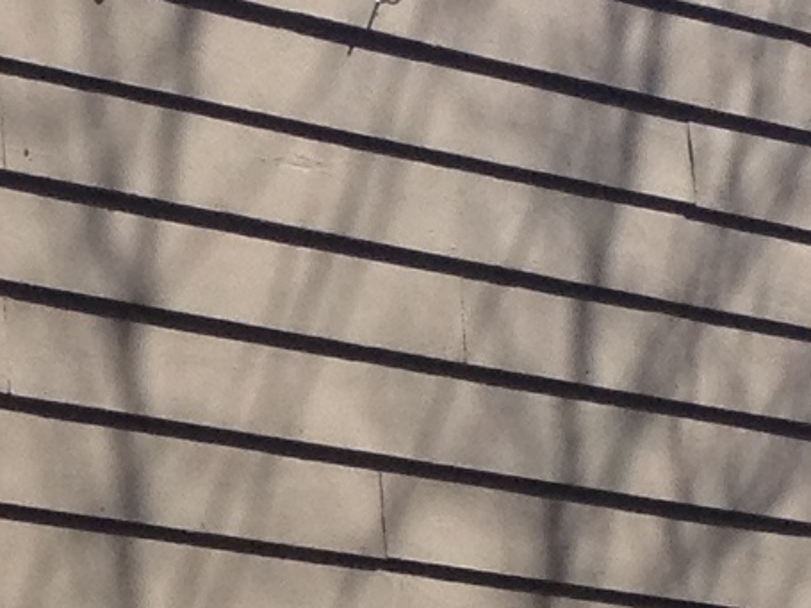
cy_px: 981
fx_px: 5879
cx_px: 36
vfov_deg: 5.8
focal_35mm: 251
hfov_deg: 7.9
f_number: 2.4
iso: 50
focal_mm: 4.28
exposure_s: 1/1200
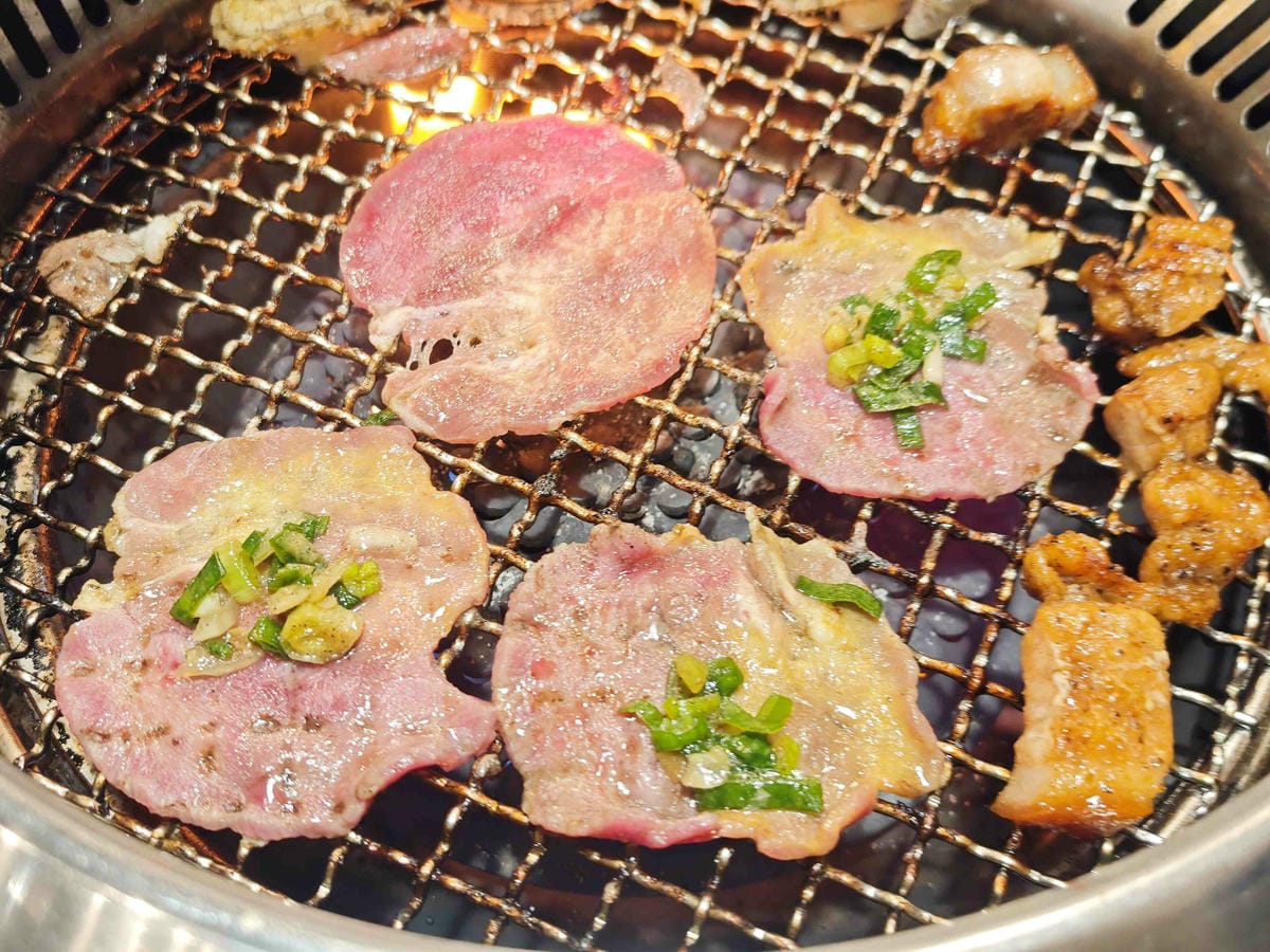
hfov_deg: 50.1
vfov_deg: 38.7
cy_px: 476
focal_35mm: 37
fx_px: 1357
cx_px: 635
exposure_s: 1/60
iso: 563
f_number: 2
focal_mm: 8.72
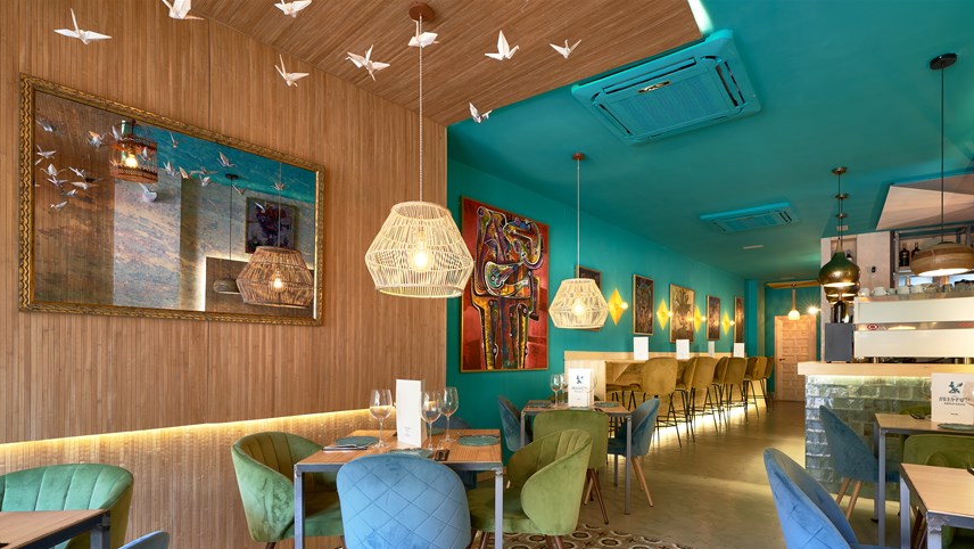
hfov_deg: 92.6
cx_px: 513
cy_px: 348
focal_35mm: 18
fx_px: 465
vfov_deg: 60.1
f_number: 8
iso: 200
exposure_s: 1.3
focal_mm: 16
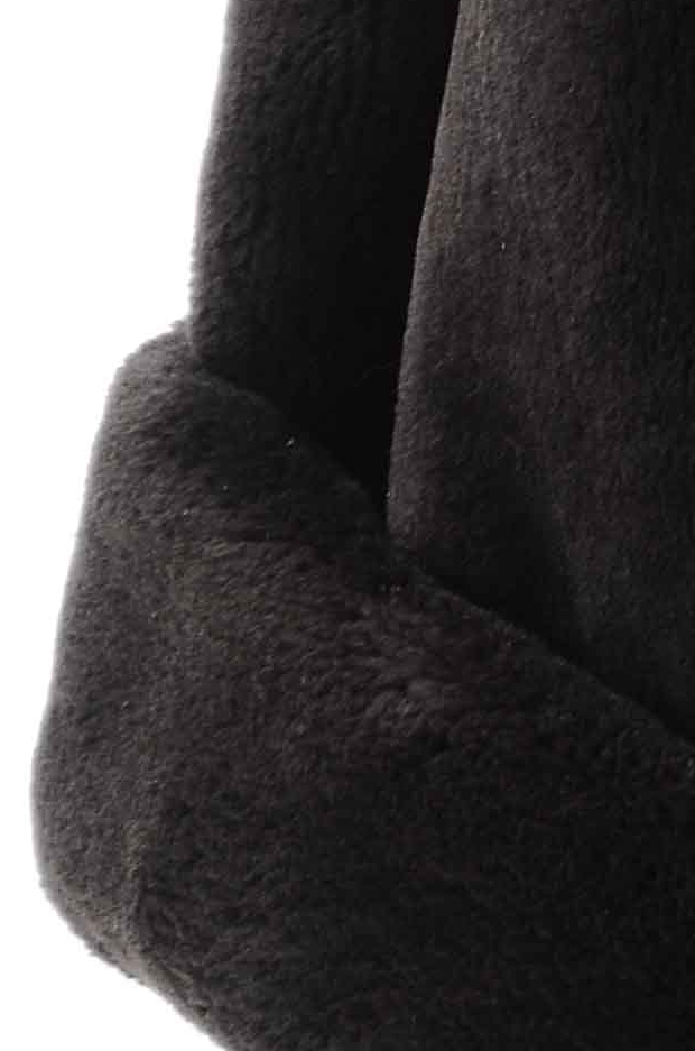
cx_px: 1771
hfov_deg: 1.6
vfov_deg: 2.5
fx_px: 24119
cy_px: 91
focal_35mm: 829
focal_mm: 105
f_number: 6.3
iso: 160
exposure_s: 1/80
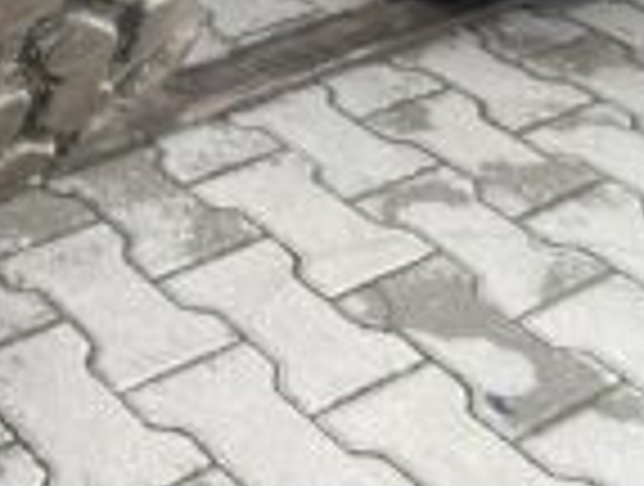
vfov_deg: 17.5
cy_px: -187
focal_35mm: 78
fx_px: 1455
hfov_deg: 21.2
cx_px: -311
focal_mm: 4.25
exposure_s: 1/531
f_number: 1.8
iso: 32
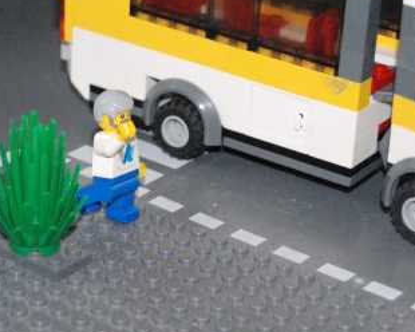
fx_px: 1646
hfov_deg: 14.2
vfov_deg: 11.5
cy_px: 187
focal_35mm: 134
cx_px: 39
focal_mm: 46
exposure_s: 1/60
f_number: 7.1
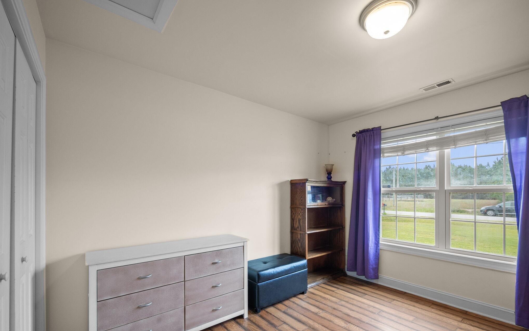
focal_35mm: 15
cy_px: 190
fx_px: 216
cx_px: 262
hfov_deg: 101.5
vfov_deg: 74.3
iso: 400
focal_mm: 7
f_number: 4
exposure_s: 1/50
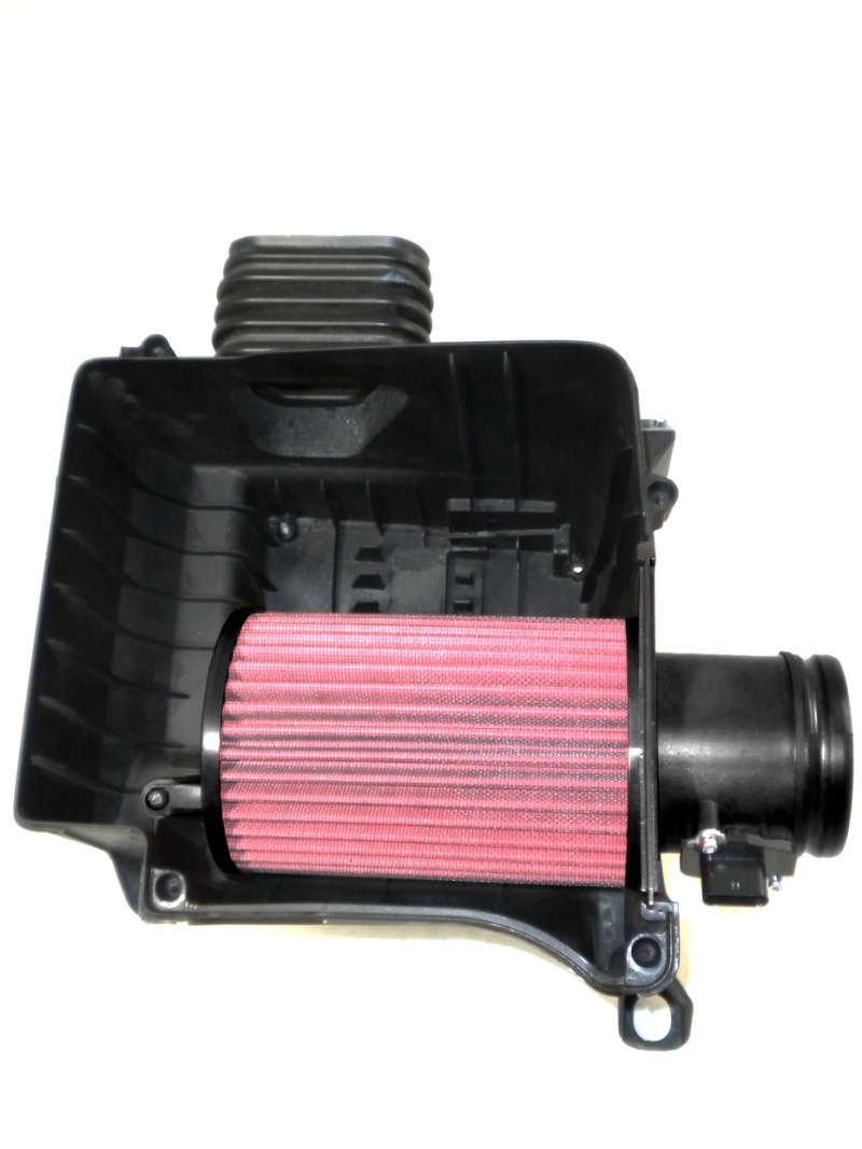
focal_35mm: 41
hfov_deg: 35.1
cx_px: 431
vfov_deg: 45.8
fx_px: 1362
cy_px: 574
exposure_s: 1/30
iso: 400
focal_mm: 7.4
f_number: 3.5
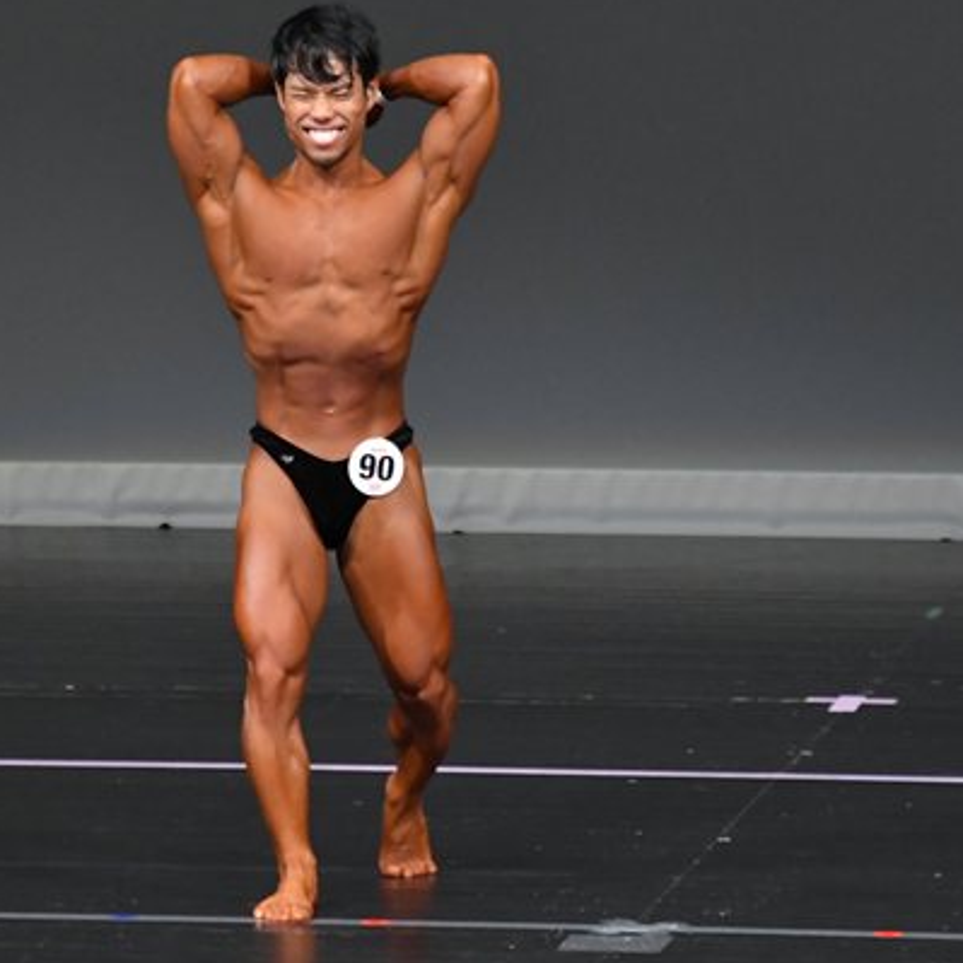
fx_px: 16367
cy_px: 377
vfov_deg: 3.4
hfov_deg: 3.4
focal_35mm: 520
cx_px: 380
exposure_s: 1/400
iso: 4000
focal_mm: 210
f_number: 5.6
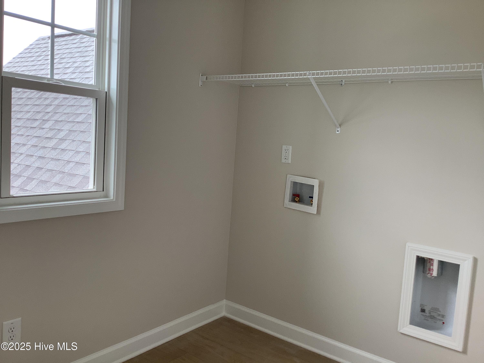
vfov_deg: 45.4
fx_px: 433
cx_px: 242
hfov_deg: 58.4
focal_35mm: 31
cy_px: 182
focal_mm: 3.3
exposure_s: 1/100
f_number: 2.4
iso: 50
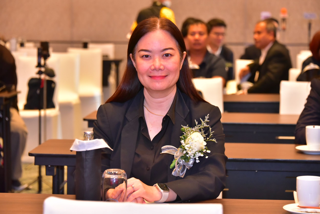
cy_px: 107
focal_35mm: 116
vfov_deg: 11.8
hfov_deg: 17.6
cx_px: 160
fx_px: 1031
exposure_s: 1/125
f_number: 6.3
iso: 5000
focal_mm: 116
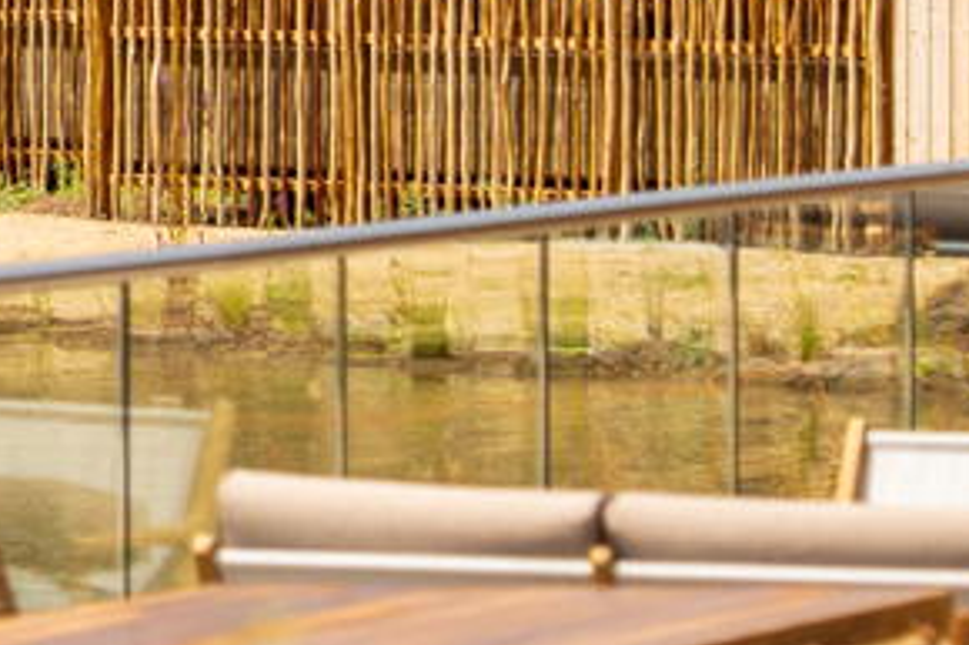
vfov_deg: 3.0
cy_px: -23
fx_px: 12482
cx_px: -481
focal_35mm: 464
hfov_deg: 4.4
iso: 200
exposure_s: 1/4000
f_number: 2.8
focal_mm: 70
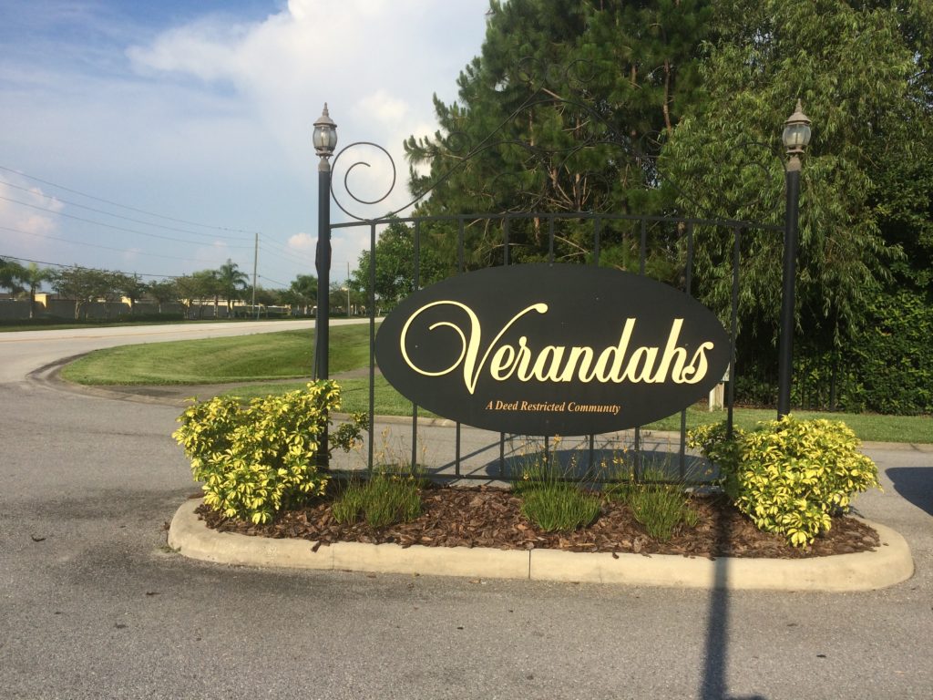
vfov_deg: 48.2
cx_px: 466
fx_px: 782
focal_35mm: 29
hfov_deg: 61.7
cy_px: 350
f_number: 2.2
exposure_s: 1/2564
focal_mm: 4.15
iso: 32
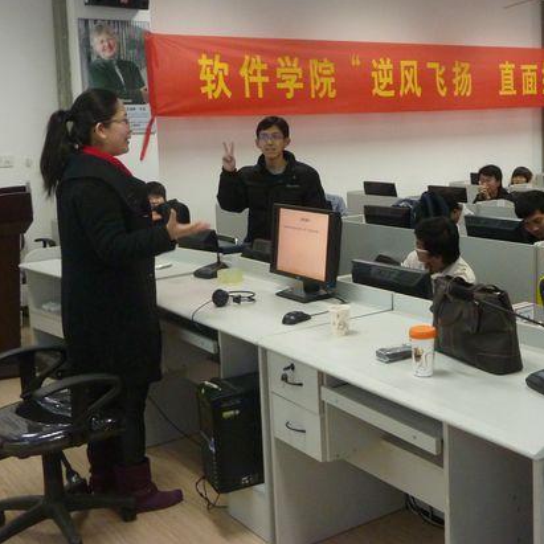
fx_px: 782
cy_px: 229
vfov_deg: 38.2
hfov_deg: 37.7
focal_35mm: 44
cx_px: 380
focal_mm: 5.3
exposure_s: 1/20
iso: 400
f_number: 3.5
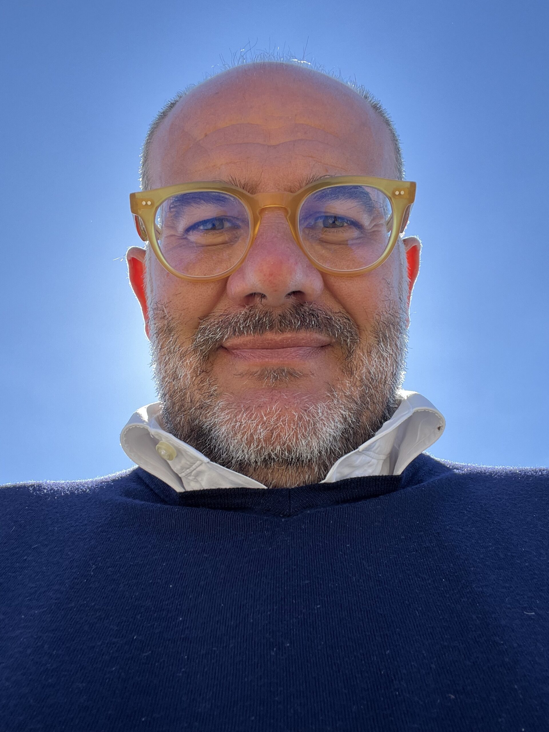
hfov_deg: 46.8
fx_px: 634
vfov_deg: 60.0
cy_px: 366
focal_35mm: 30
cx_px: 274
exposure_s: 1/307
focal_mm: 2.71
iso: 32
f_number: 2.2
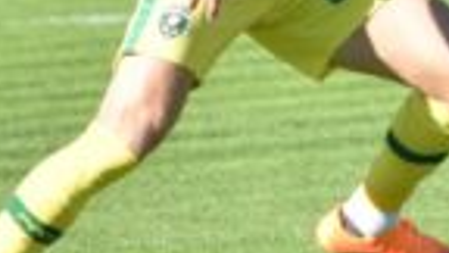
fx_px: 24514
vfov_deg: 0.6
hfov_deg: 1.0
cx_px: 608
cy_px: -156
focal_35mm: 2059
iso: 400
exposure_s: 1/800
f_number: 5.6
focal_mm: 300
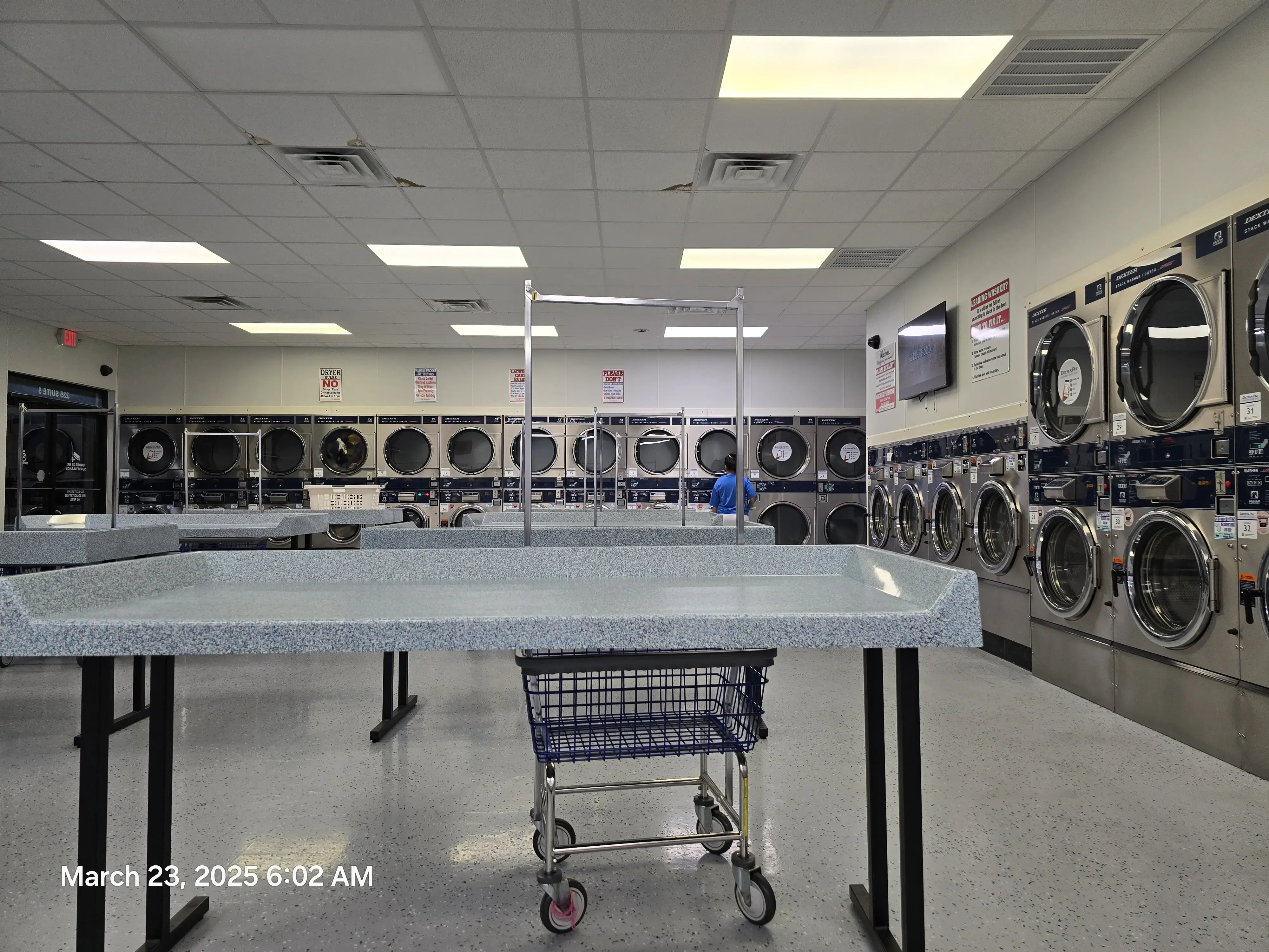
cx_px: 634
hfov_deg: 73.9
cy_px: 476
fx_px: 843
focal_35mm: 23
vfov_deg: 58.9
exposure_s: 1/120
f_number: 1.7
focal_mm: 6.3
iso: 100
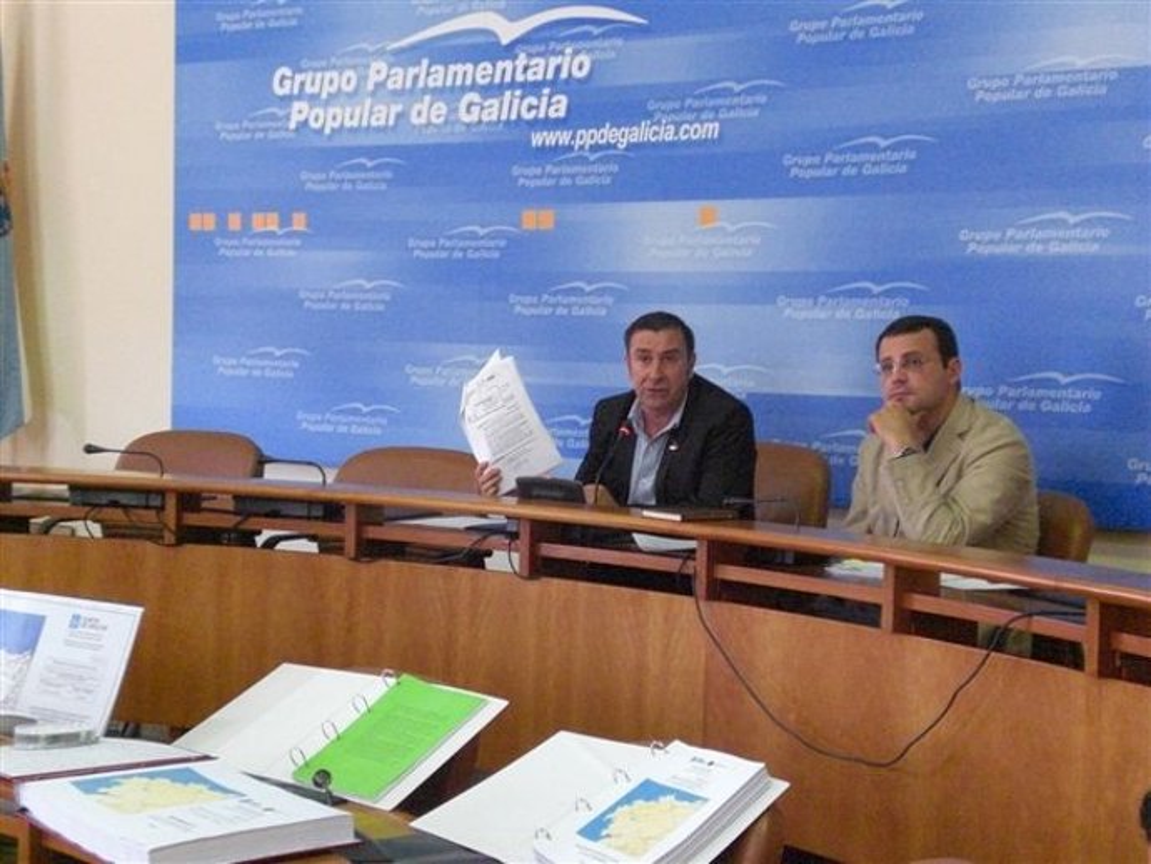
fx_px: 1962
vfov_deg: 24.8
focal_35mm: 59
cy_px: 432
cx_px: 576
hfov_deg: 32.7
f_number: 4
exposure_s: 1/60
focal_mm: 10.4
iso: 800
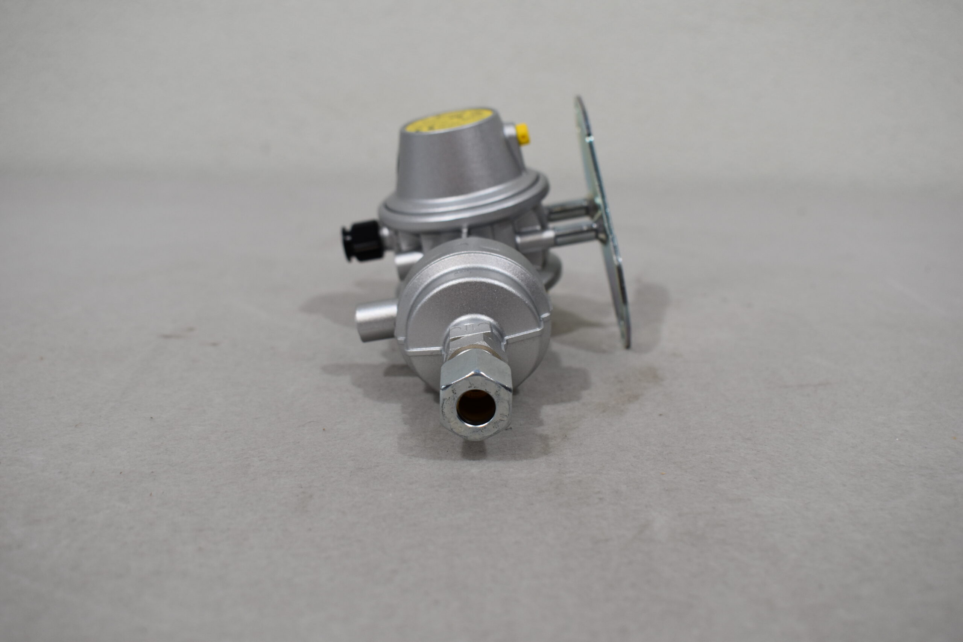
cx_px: 482
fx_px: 1083
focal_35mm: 40
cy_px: 321
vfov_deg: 33.0
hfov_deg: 47.9
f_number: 5.6
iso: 360
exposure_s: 1/125
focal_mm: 27
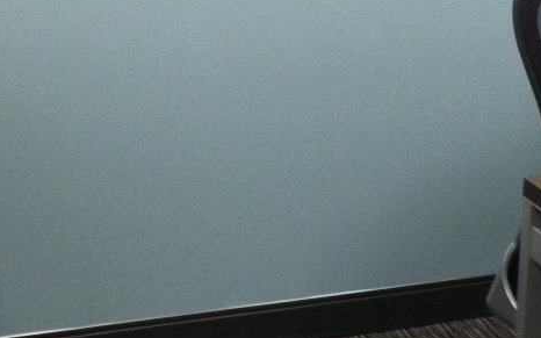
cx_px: 322
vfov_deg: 12.6
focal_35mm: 103
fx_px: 1518
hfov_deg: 20.2
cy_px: 71
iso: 200
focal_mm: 3.85
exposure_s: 1/15
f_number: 2.8
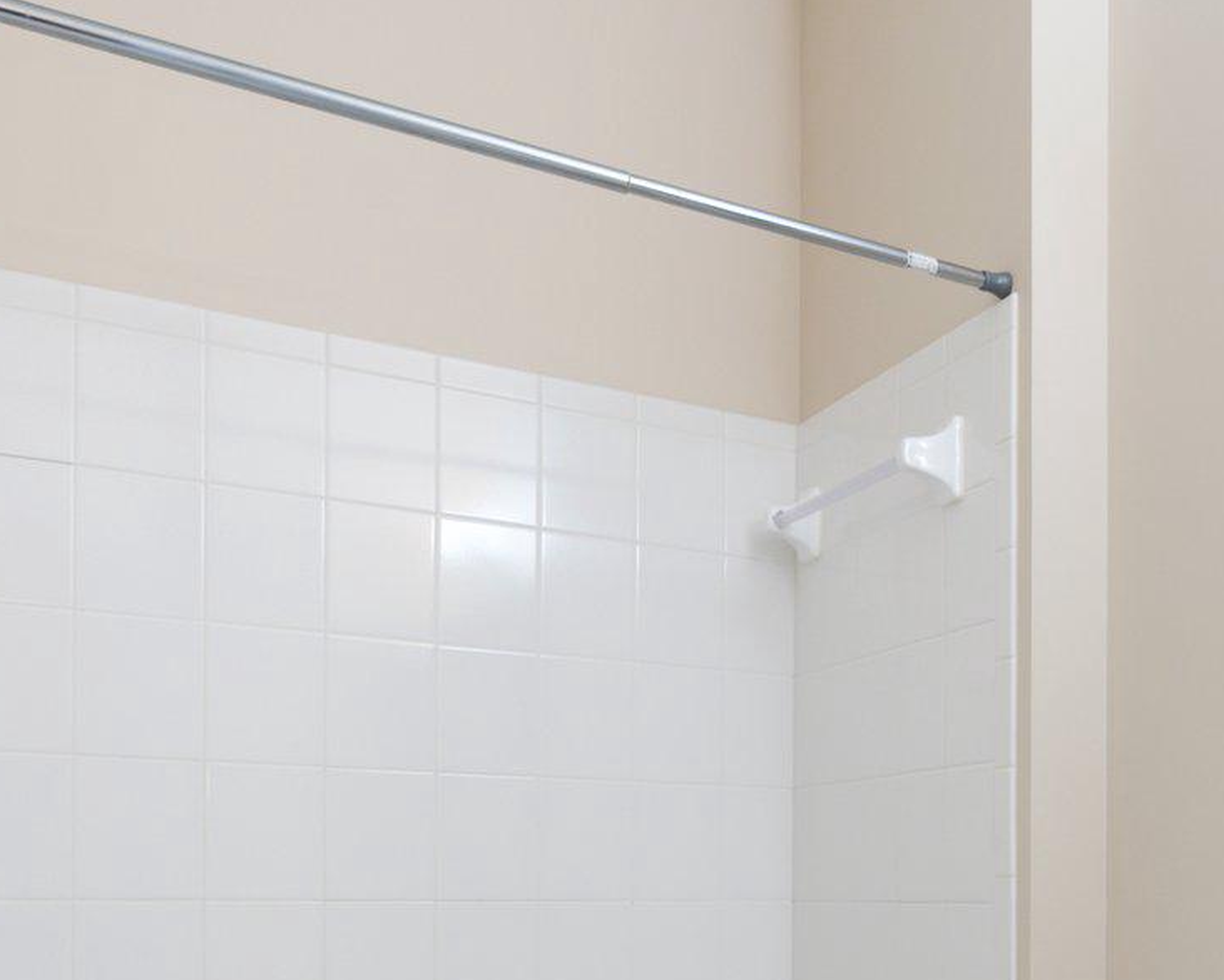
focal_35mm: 42
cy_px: 891
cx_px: 1182
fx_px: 1522
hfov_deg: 39.4
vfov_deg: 33.7
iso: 640
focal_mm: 16
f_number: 6.3
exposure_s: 1/6
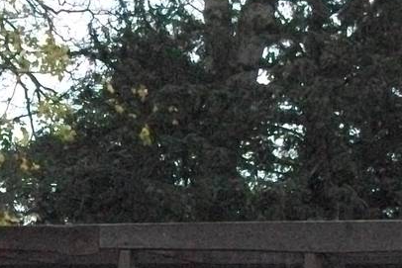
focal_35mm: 131
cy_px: 405
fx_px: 1463
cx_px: 69
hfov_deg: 15.5
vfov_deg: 10.1
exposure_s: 1/500
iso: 798
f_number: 2.9
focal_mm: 5.7
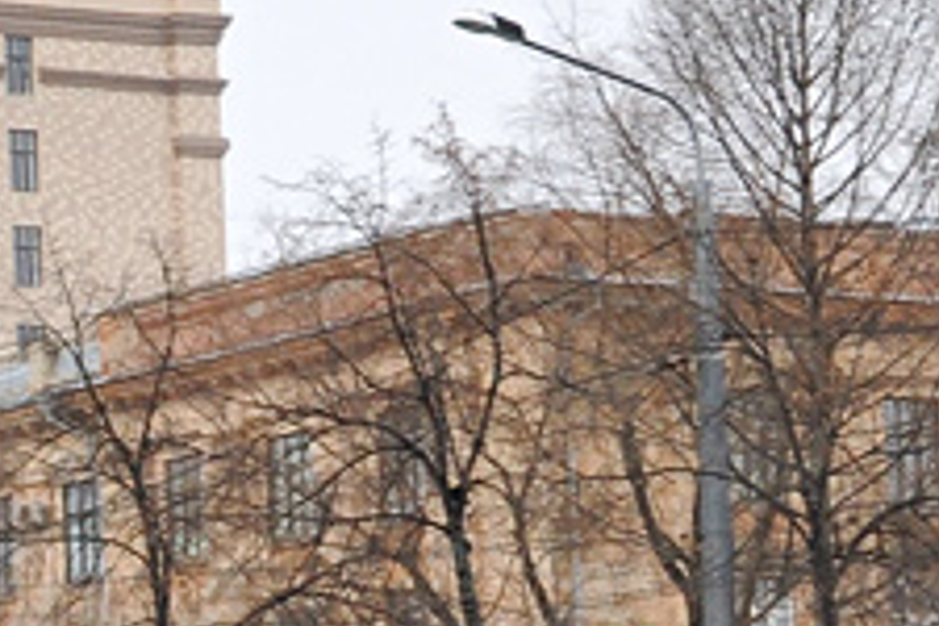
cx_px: -956
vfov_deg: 6.8
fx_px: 5207
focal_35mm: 200
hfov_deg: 9.6
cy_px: 782
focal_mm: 25
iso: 320
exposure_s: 1/320
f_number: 10
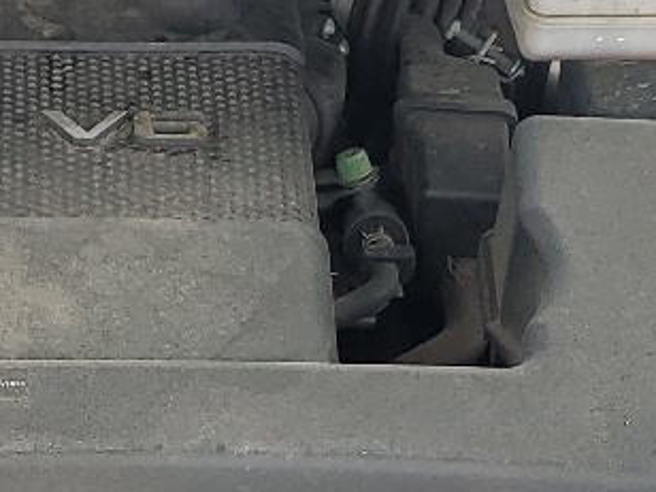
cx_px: 62
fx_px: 2558
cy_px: 545
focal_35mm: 135
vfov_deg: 10.8
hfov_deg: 14.5
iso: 50
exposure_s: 1/476
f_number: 1.5
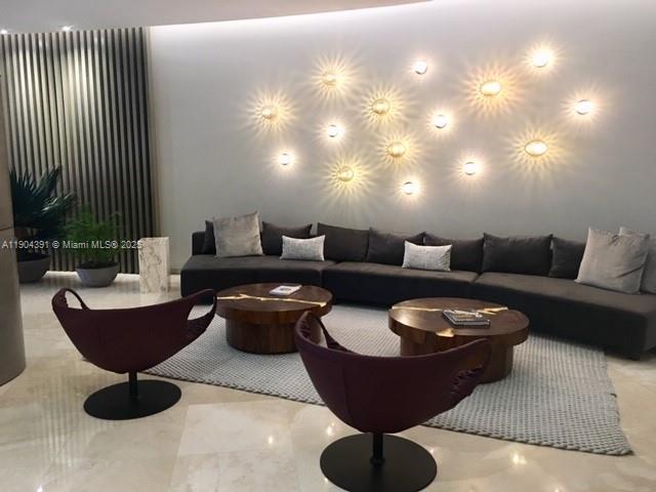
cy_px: 246
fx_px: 550
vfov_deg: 48.2
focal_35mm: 29
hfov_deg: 61.7
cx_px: 328
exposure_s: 1/15
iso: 80
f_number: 2.2
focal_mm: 4.15
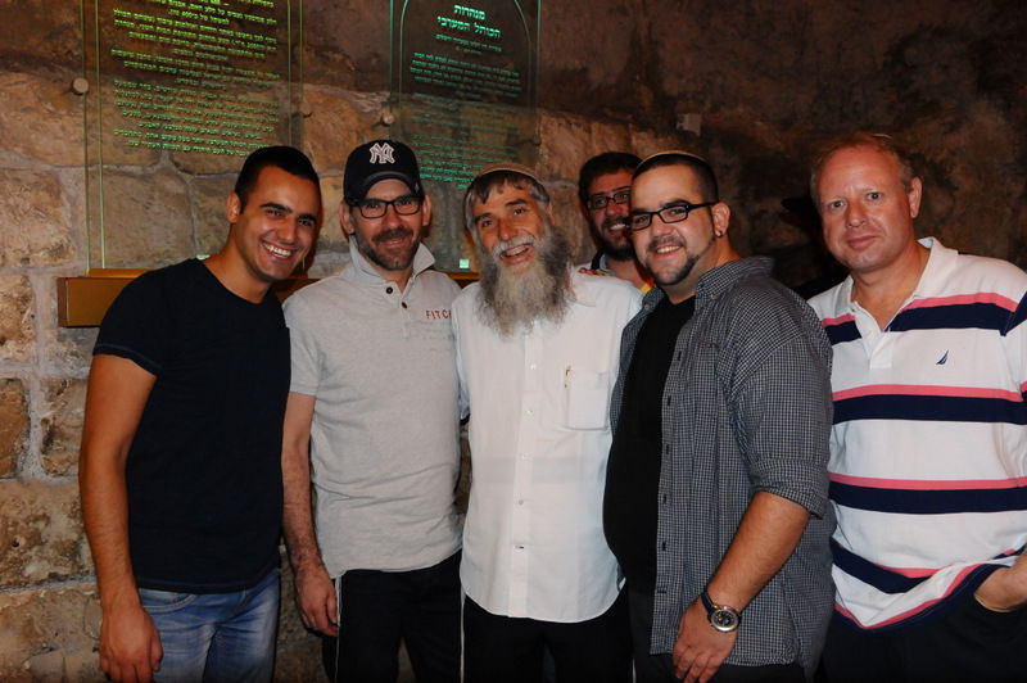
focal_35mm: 34
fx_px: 983
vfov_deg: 38.3
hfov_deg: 55.1
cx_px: 514
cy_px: 342
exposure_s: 1/50
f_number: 4
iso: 2000
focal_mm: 23
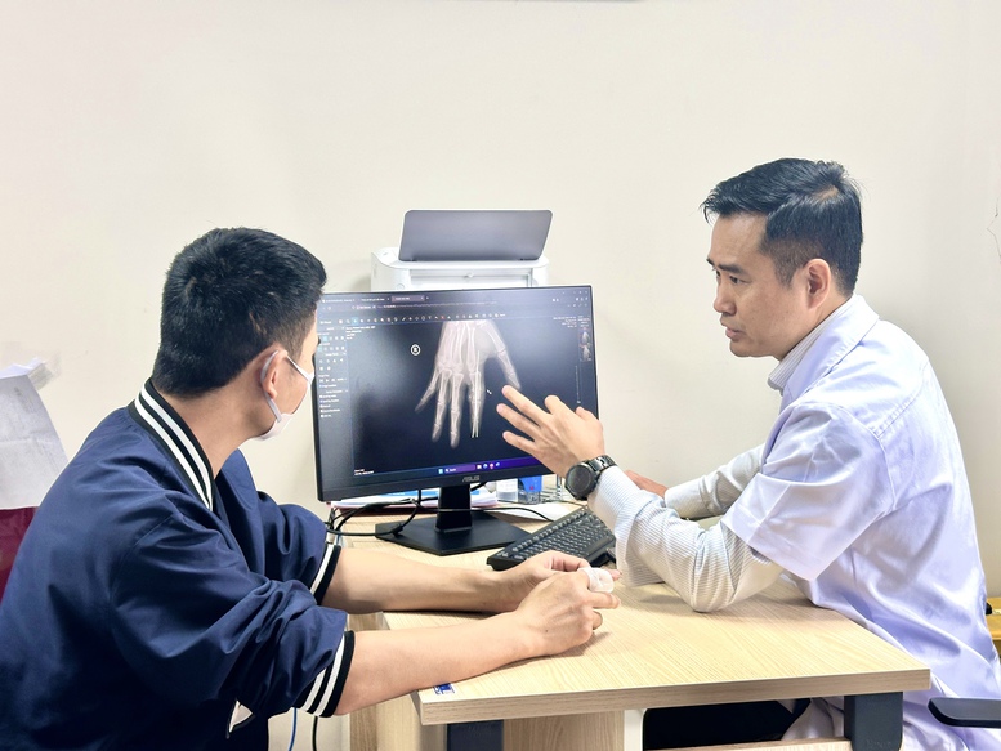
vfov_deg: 30.3
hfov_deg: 39.7
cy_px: 376
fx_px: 1388
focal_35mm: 48
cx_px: 500
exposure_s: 1/100
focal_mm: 6.86
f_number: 1.78
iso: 80
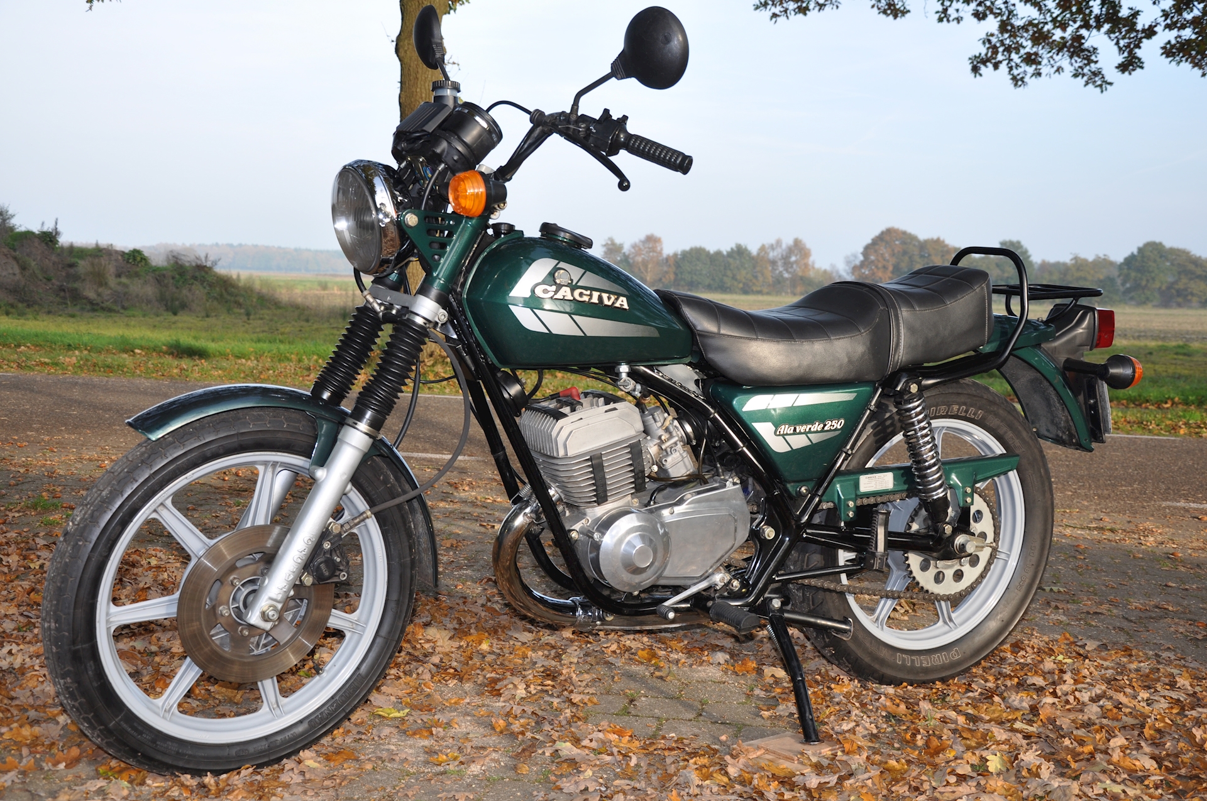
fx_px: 1507
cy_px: 400
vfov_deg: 29.8
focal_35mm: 45
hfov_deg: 43.7
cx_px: 604
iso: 200
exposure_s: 1/200
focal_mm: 30
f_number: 7.1
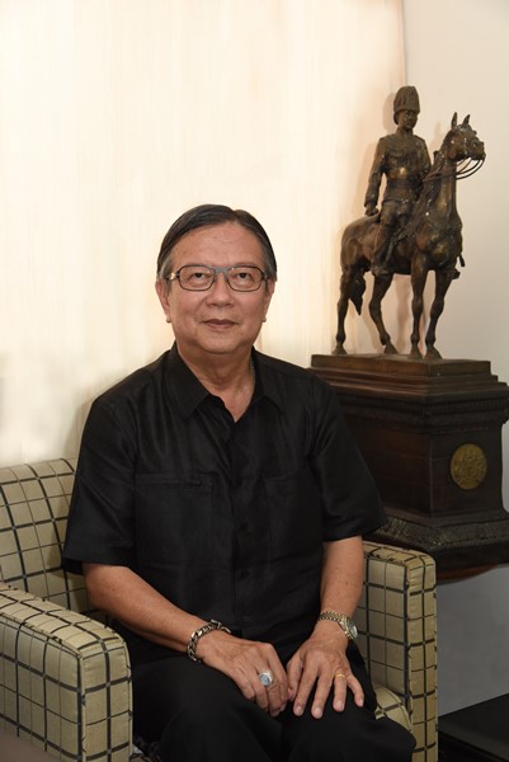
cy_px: 381
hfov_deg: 24.7
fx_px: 1164
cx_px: 254
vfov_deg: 36.2
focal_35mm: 55
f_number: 5.6
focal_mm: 55
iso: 2000
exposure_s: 1/160
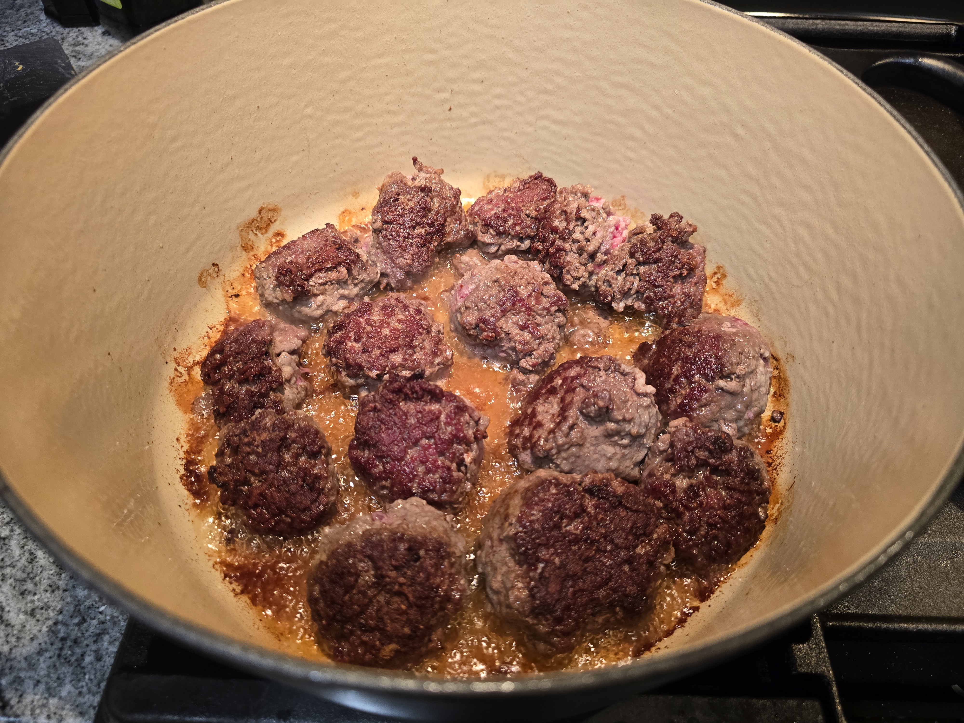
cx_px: 482
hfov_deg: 73.9
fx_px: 641
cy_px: 362
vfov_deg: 58.9
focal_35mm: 23
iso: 200
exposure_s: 1/120
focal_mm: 6.3
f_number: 1.7
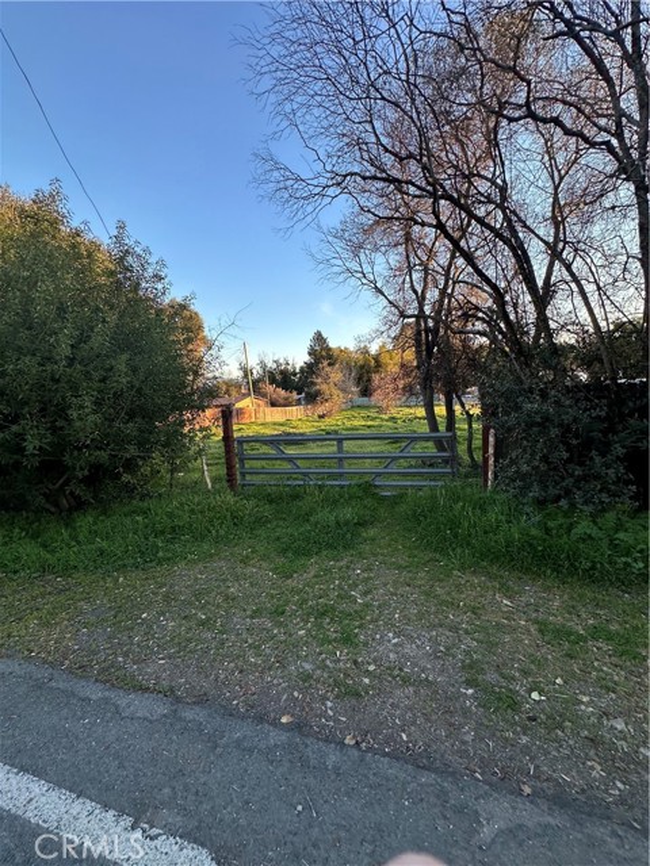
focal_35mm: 14
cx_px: 325
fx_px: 351
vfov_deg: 102.1
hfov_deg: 85.7
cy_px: 433
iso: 40
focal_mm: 2.22
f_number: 2.2
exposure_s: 1/160
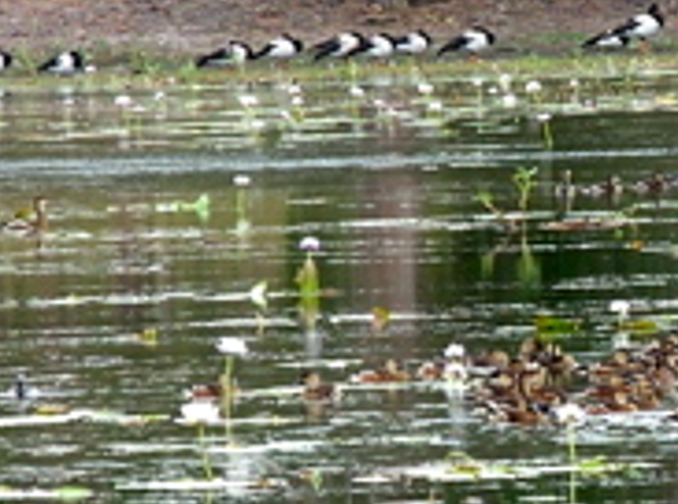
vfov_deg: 1.4
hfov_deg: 1.9
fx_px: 20733
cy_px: 348
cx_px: 656
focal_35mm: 1062
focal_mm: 50
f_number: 4.4
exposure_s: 1/120
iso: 56
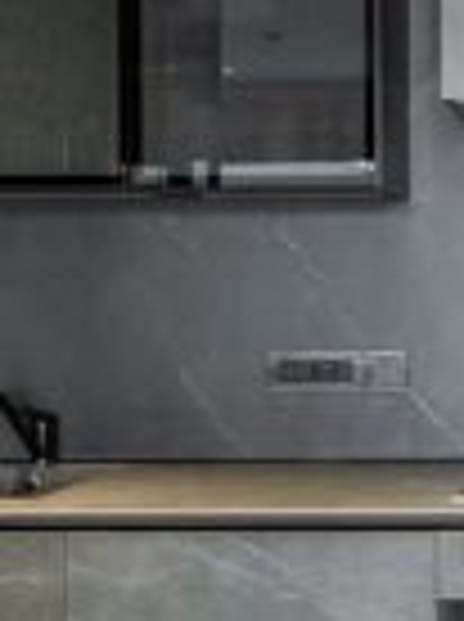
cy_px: 256
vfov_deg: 28.2
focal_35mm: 69
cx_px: 615
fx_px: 1237
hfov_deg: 19.5
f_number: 10
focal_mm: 14
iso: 50
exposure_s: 6
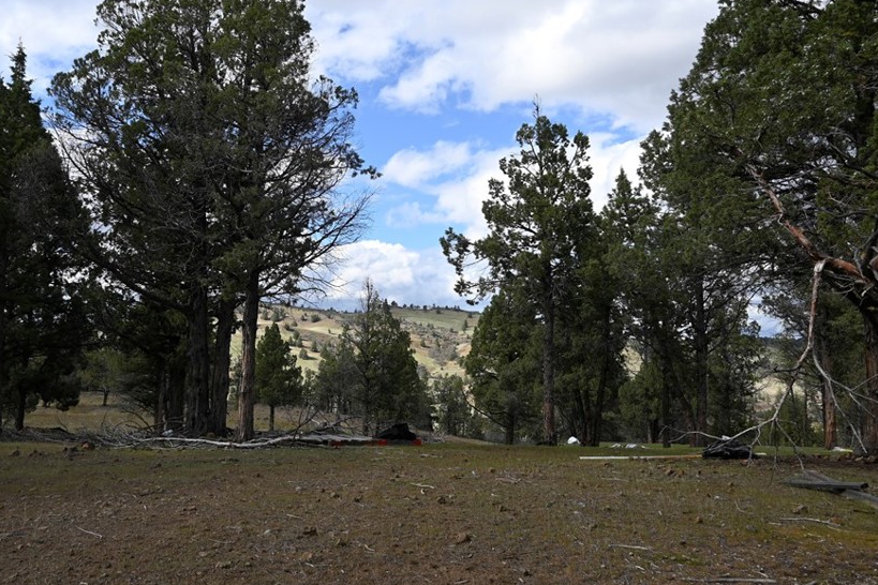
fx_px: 732
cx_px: 387
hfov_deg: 61.7
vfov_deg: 43.5
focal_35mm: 30
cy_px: 259
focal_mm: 16
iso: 100
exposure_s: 1/320
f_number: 6.3
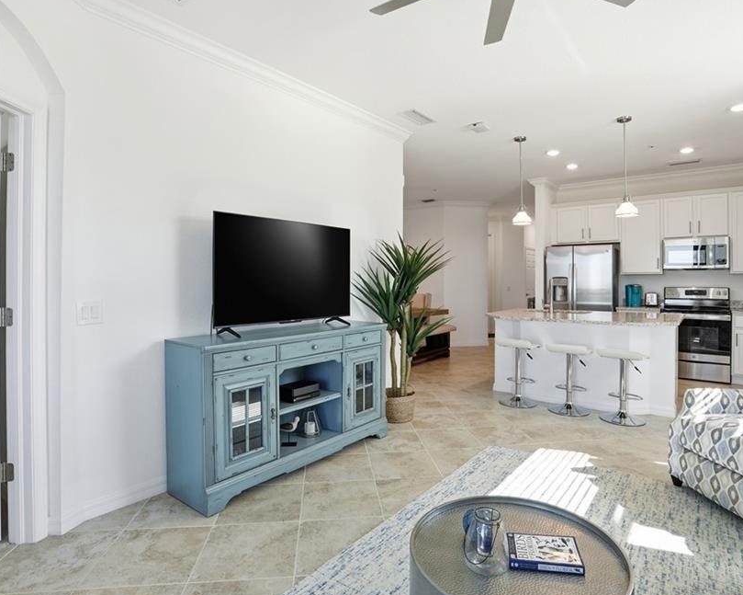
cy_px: 288
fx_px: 418
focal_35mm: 19
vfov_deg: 70.8
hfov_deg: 83.2
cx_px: 387
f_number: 9
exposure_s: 1/160
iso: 400
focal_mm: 16
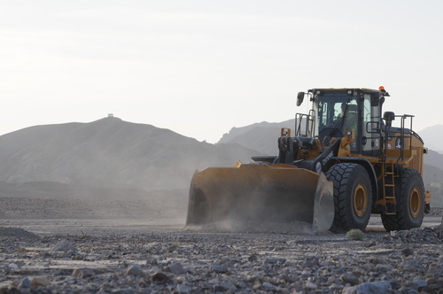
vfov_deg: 9.1
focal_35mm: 150
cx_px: 222
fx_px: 1843
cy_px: 147
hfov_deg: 13.7
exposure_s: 1/500
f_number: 8
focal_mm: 100
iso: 250
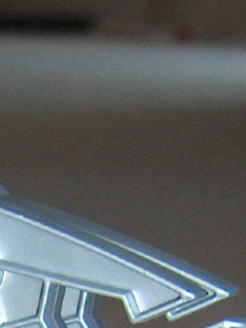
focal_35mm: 237
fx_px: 2244
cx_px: -284
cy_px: 843
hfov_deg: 6.1
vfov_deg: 7.7
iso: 100
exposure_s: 1/60
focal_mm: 8
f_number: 2.8
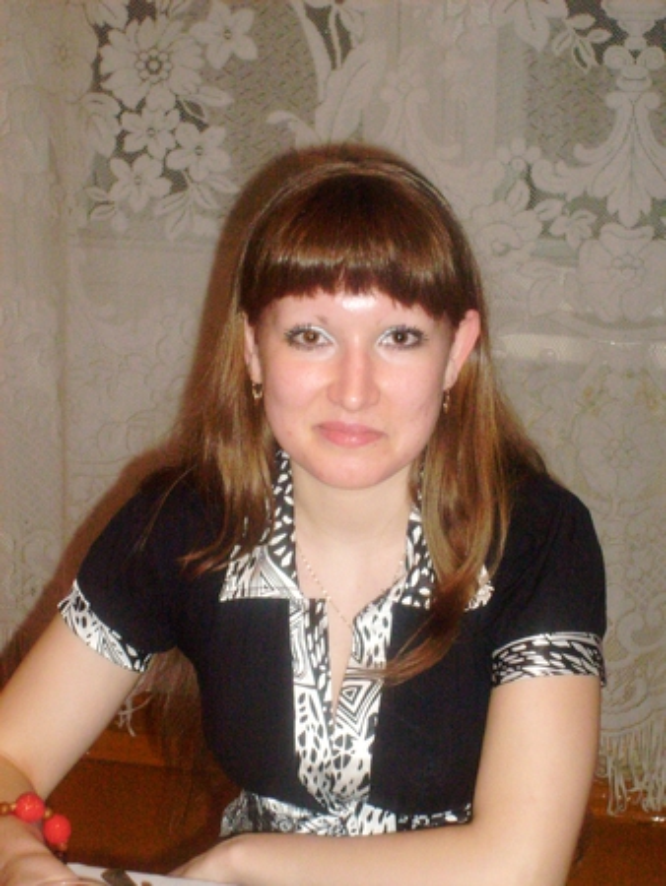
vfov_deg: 24.1
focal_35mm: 81
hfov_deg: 18.2
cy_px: 443
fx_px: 2076
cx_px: 333
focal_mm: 13.7
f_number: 4.2
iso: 400
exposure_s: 1/90
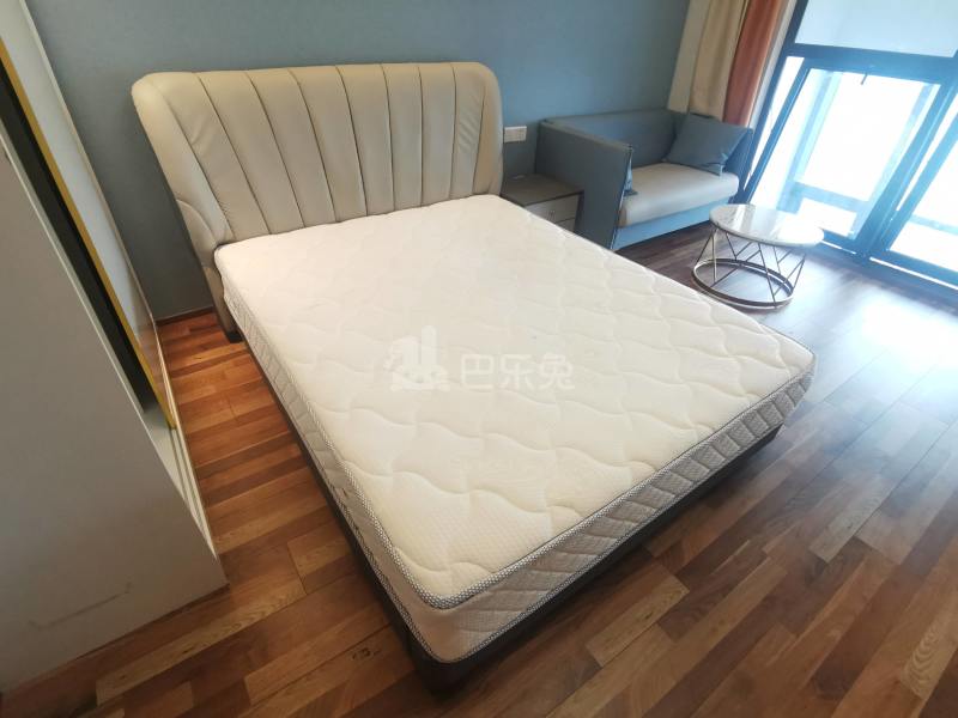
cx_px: 479
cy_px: 359
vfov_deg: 74.7
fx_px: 470
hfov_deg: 91.0
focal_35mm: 17
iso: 250
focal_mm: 2.26
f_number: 2.2
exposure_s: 1/30
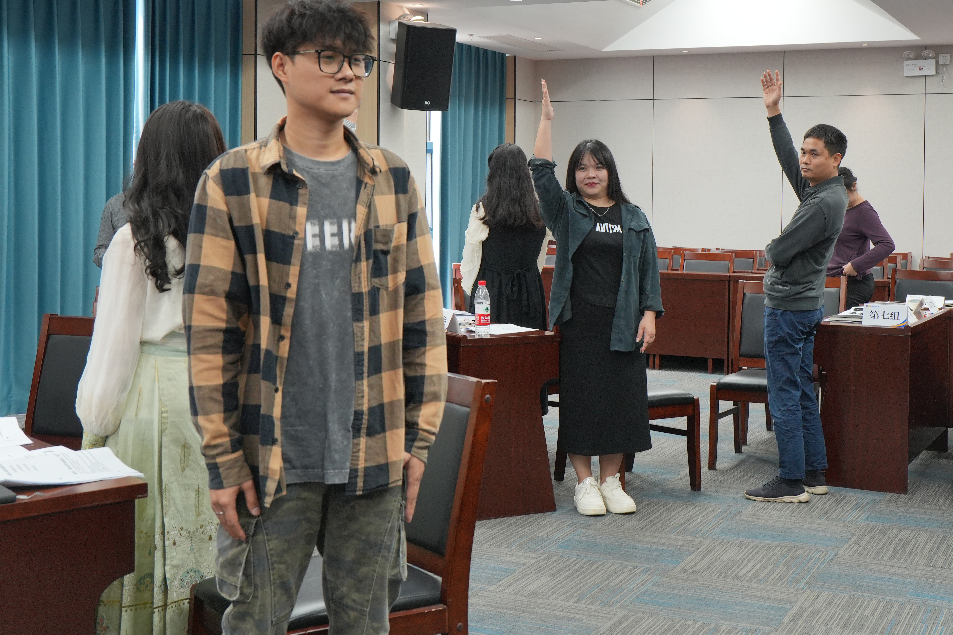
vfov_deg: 27.1
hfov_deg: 39.7
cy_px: 229
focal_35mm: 50
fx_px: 1315
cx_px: 551
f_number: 4
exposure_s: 1/250
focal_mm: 25
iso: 500
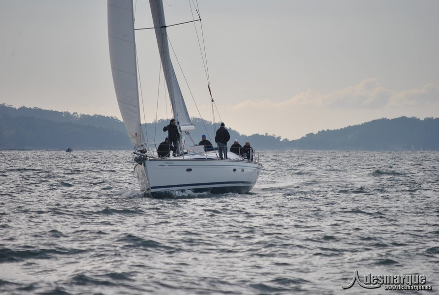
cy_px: 148
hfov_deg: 6.9
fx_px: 3666
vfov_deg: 4.6
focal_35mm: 300
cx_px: 220
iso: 200
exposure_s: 1/1000
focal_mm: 200
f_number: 5.6
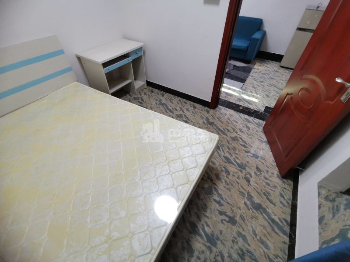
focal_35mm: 17
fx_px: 172
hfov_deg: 91.0
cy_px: 131
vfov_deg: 74.7
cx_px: 175
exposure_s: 1/33.3
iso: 250
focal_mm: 2.23
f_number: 2.2
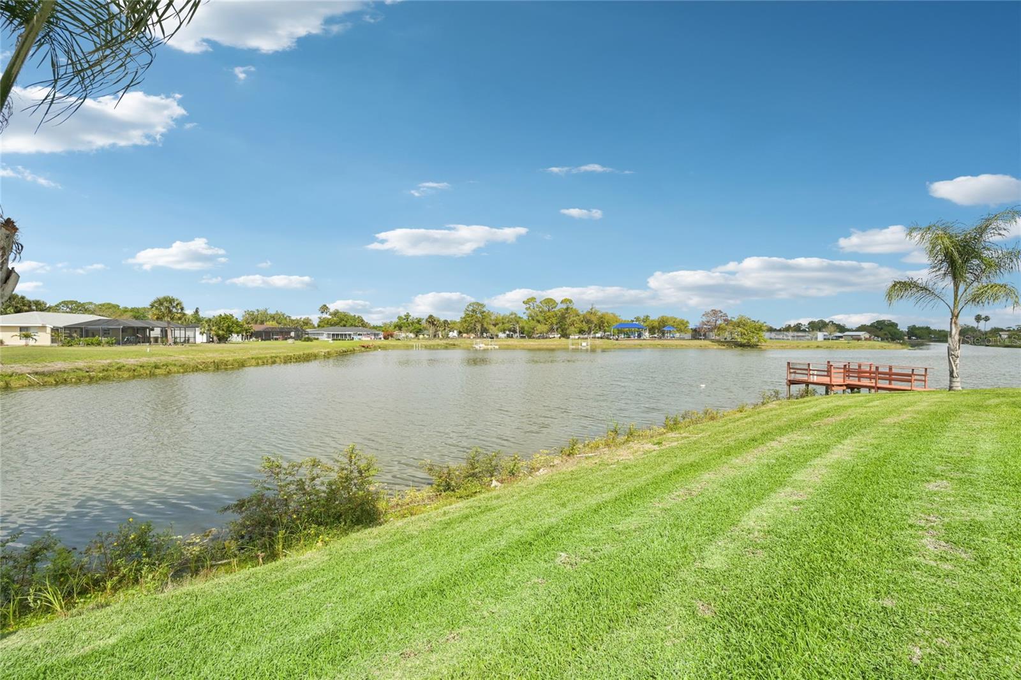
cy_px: 340
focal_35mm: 14
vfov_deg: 81.2
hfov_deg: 104.3
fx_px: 397
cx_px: 510
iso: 400
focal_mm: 14
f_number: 8
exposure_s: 1/2000
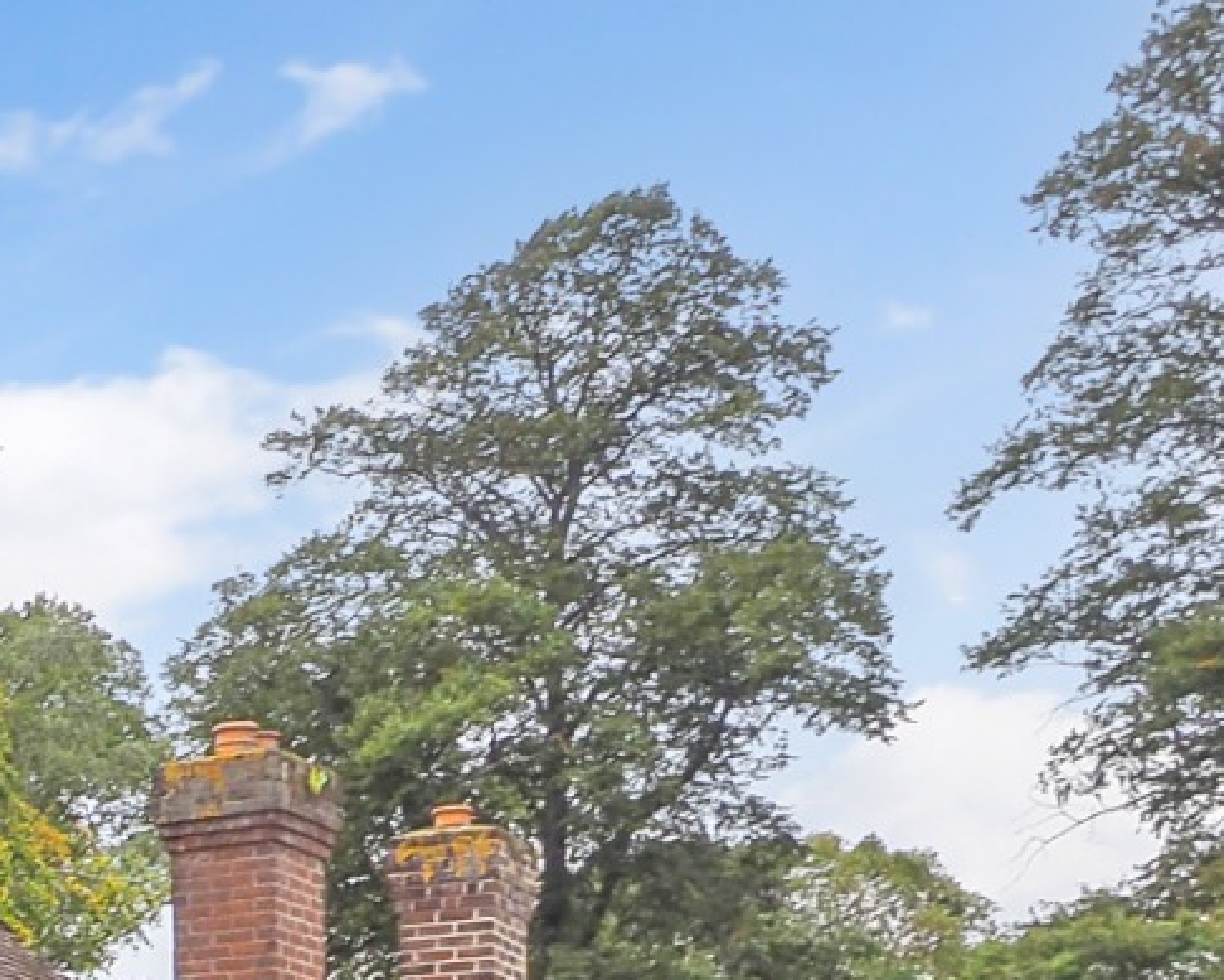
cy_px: 1927
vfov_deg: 16.2
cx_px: -758
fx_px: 2681
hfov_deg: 20.7
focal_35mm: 74
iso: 200
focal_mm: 9
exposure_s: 1/200
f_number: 6.3
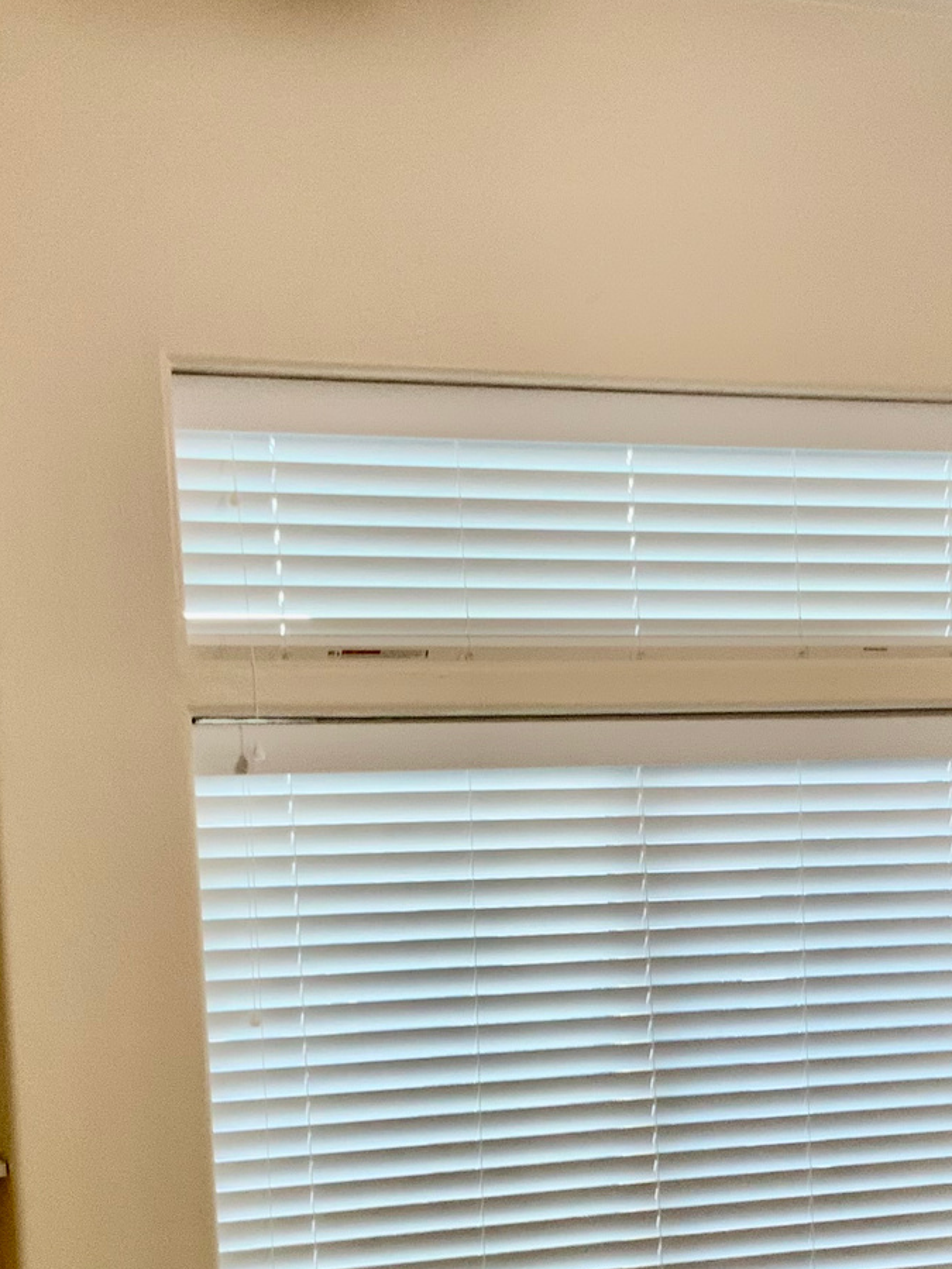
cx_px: 657
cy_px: 1050
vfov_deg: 28.6
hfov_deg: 22.1
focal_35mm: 66
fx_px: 2420
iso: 64
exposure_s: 1/60
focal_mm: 3
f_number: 1.8
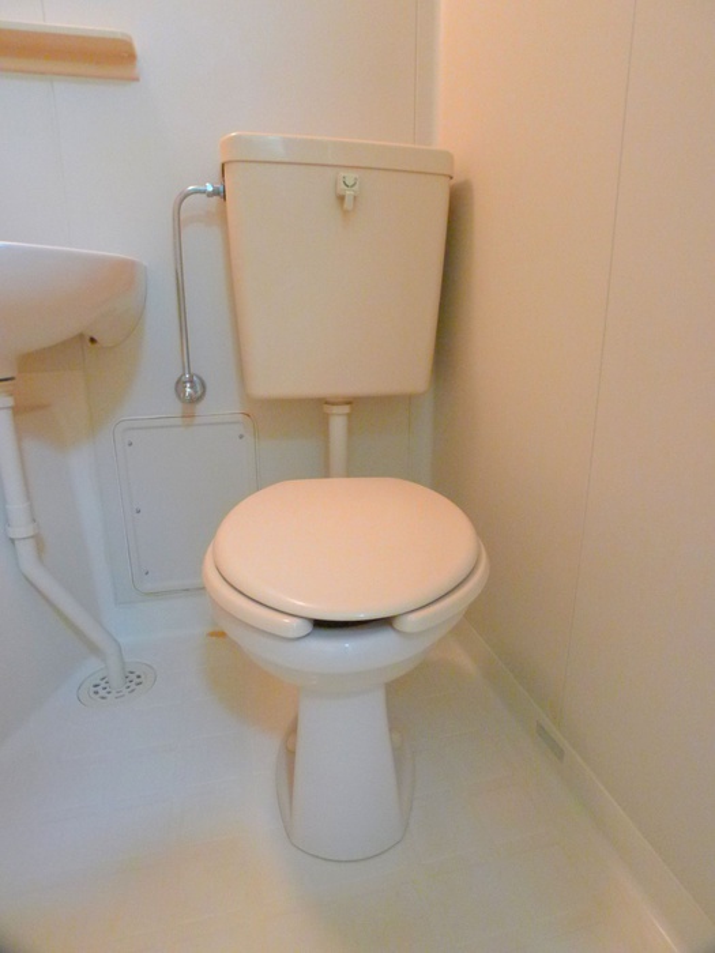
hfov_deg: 56.8
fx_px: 661
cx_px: 358
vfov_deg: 71.6
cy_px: 476
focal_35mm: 24
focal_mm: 5.1
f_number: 2
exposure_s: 1/40
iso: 800
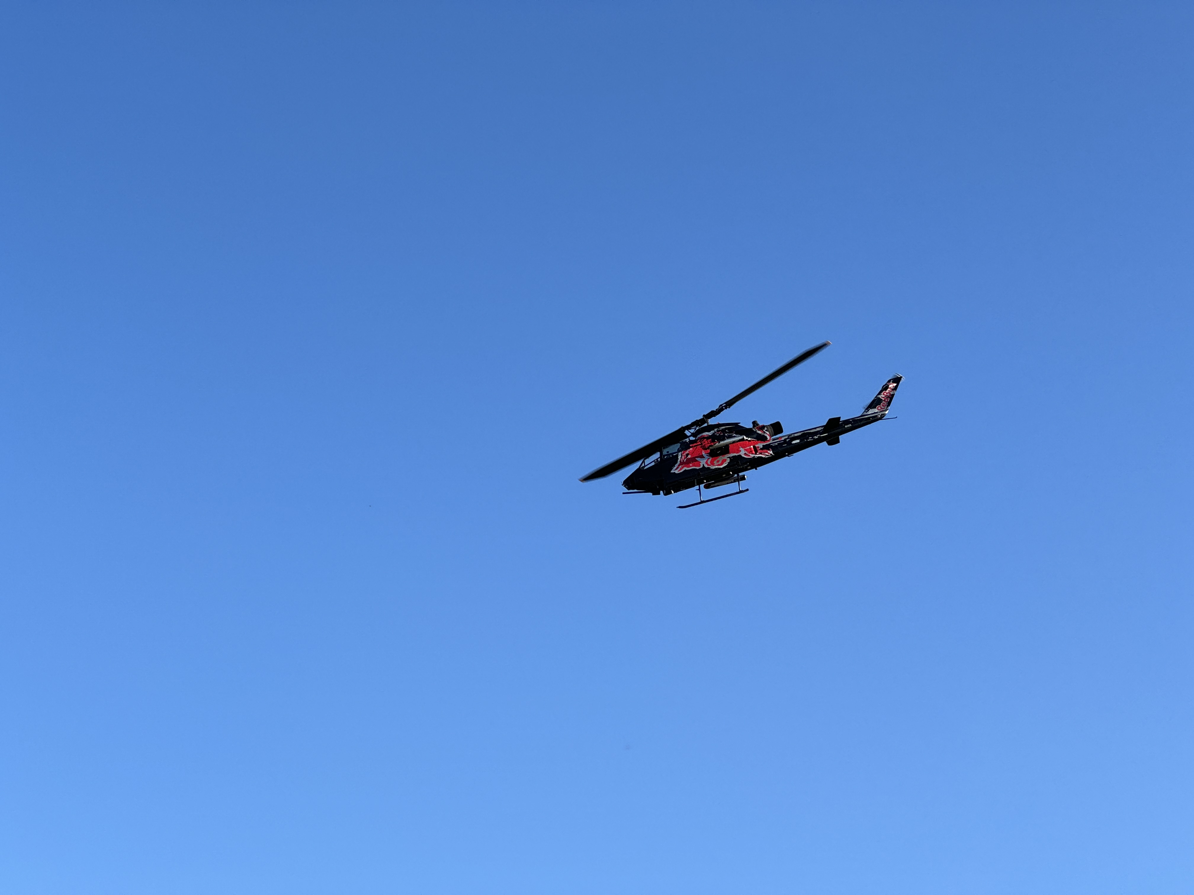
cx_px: 597
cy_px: 448
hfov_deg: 25.3
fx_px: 2656
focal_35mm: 77
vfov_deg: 19.1
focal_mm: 9
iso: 25
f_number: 2.8
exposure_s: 1/630
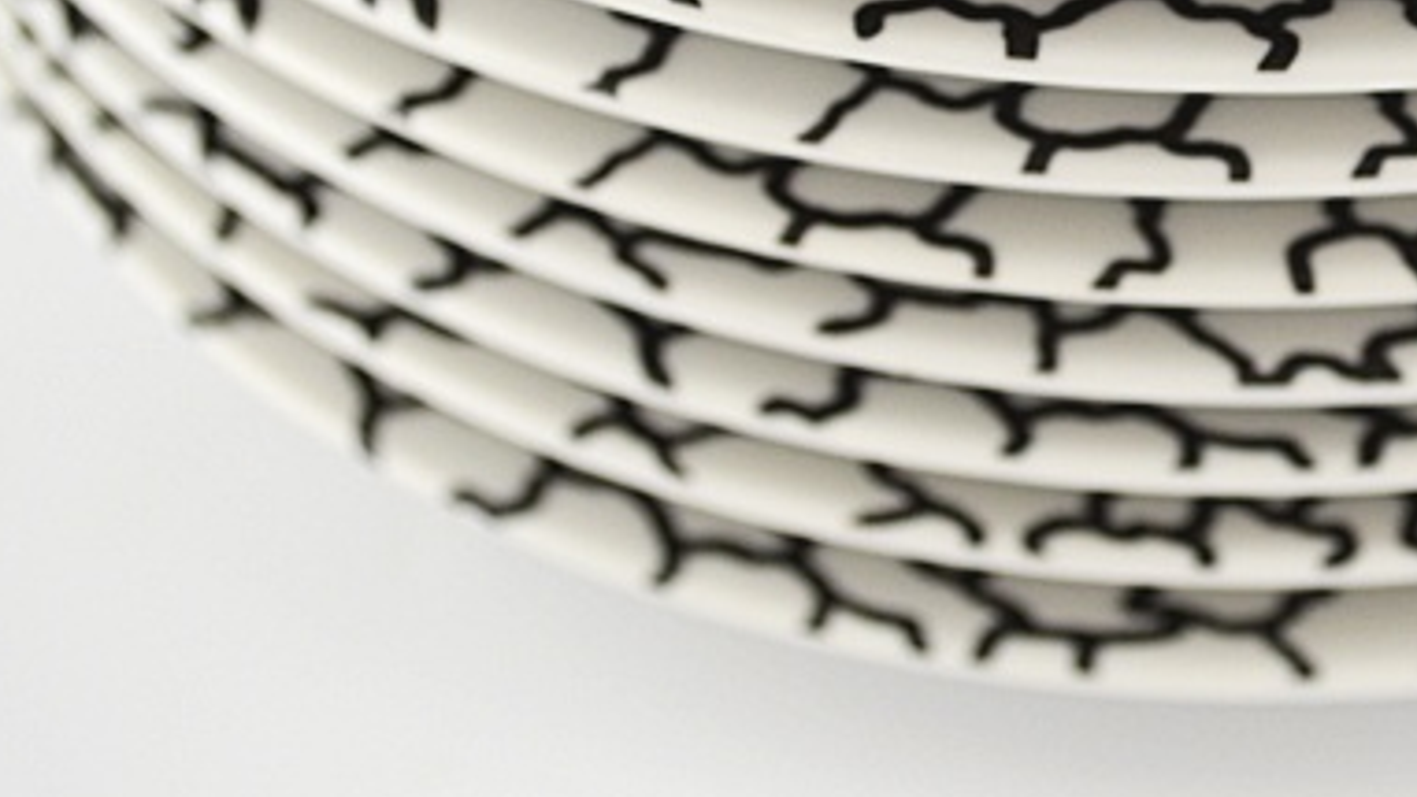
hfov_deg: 18.4
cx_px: 1243
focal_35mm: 115
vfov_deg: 10.4
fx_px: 4322
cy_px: -35
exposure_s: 1/125
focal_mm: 40
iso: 400
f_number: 5.3
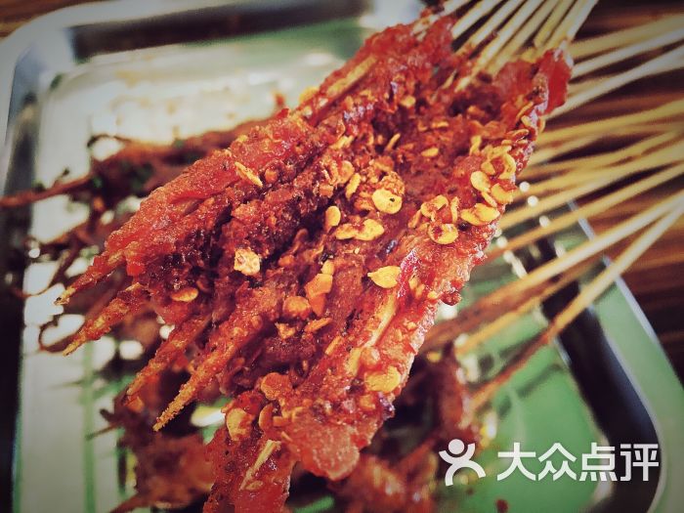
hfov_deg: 61.7
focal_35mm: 29
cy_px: 256
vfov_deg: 48.2
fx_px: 573
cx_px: 342
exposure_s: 1/25
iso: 250
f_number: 2.2
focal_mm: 4.15
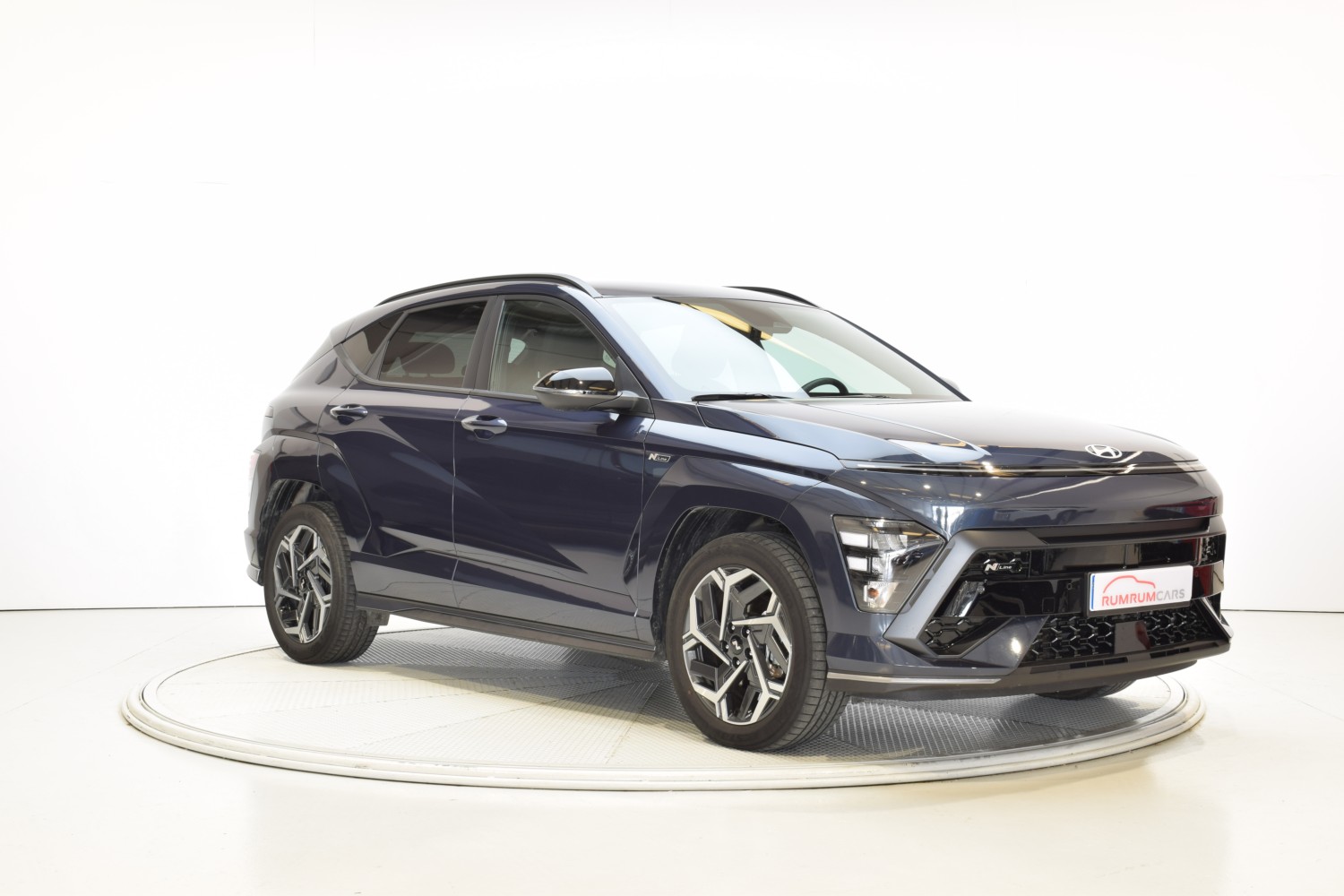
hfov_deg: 41.1
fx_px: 1792
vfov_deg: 28.1
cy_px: 448
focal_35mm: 48
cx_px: 672
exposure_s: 1/2
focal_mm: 32
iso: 100
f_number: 11
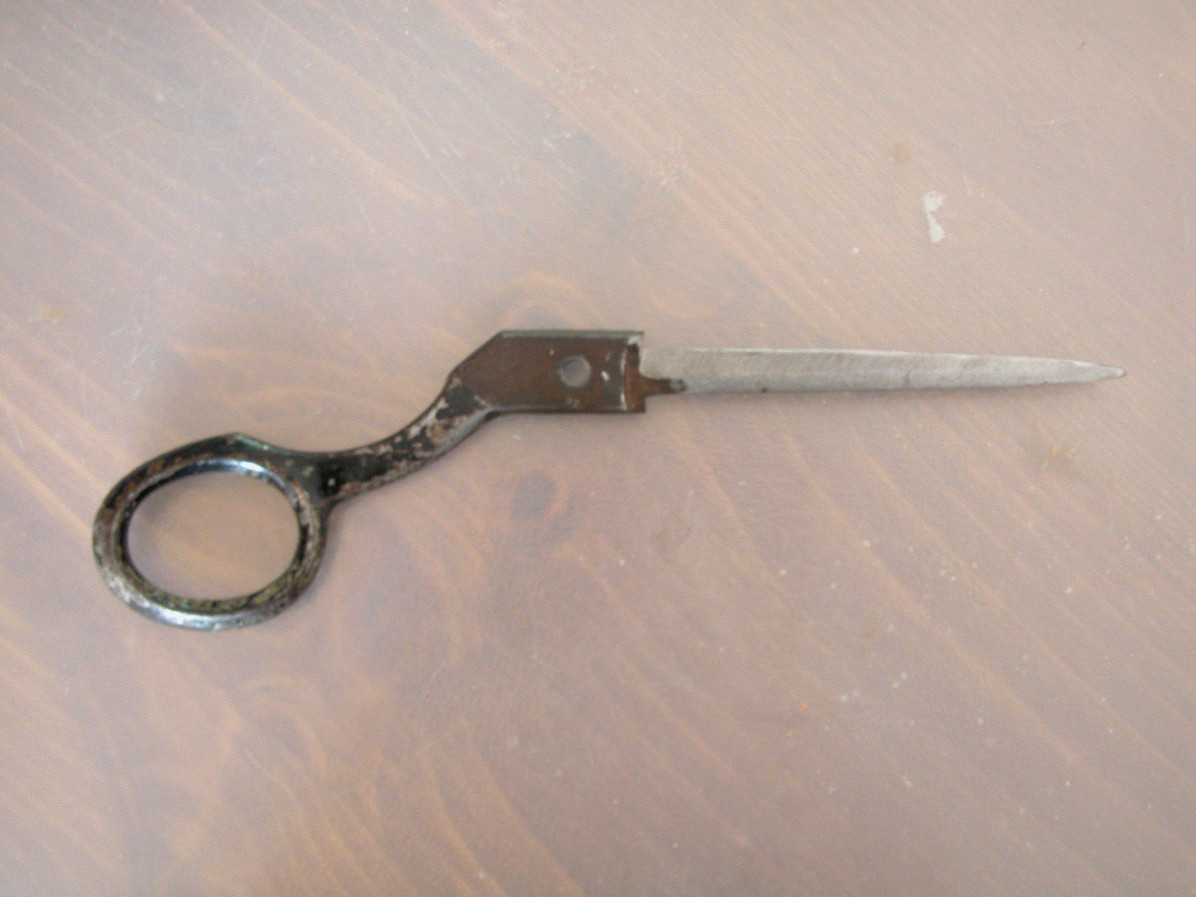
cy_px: 448
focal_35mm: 45
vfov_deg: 32.2
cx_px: 598
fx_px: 1555
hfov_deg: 42.1
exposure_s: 1/4.1
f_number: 3
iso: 369
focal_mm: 11.6
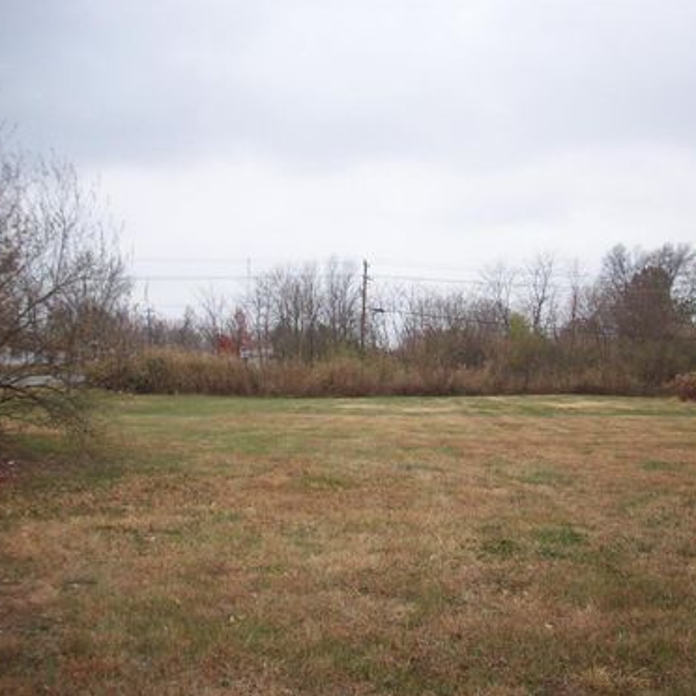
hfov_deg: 38.1
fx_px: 1001
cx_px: 440
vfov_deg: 38.3
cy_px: 349
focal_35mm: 44
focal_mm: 6.2
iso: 80
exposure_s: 1/556
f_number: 2.8
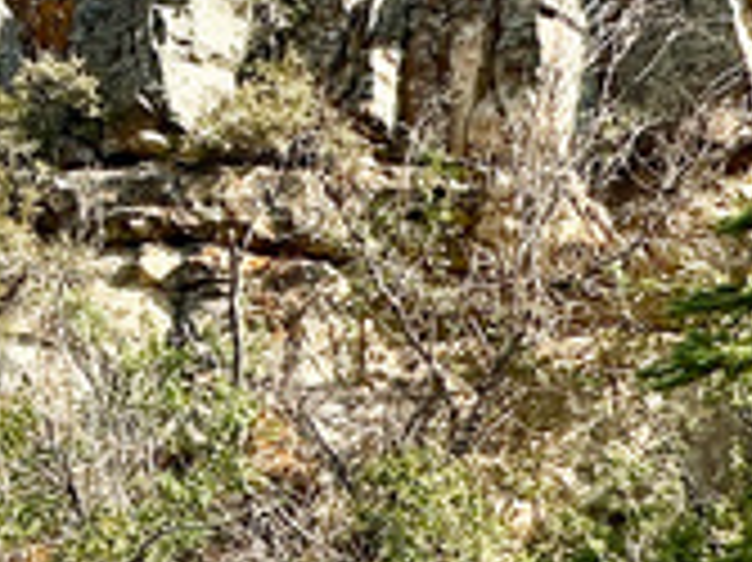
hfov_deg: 20.1
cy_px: 499
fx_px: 1867
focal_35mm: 86
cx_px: -329
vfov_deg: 16.9
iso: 40
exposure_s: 1/1052
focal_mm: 2.22
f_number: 2.2
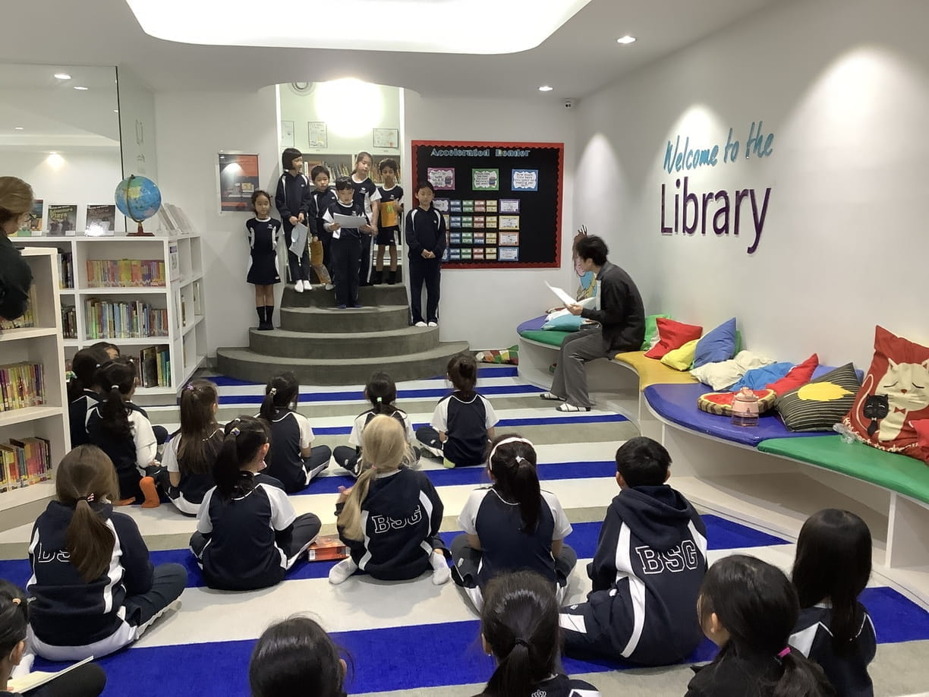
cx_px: 464
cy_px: 348
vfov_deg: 45.4
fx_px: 832
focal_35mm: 31
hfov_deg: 58.4
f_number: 2.4
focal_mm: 3.3
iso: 160
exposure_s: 1/50
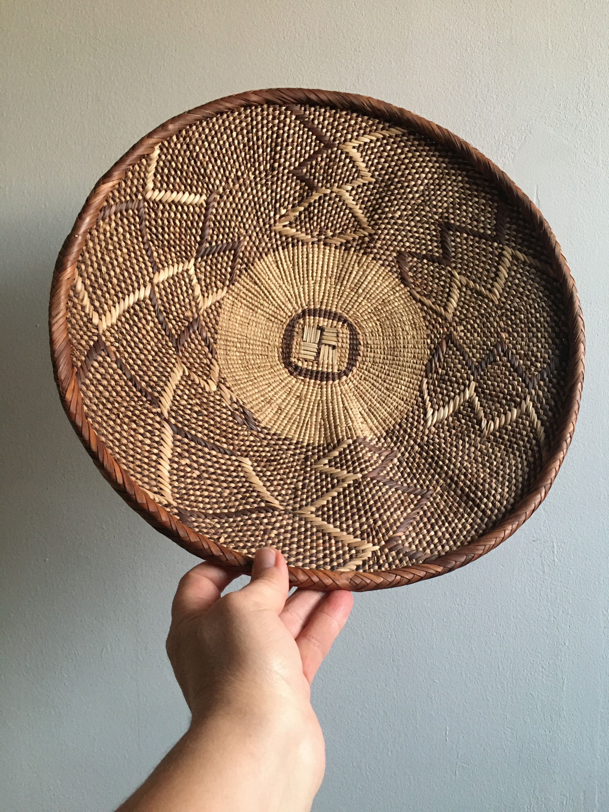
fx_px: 680
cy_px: 406
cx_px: 304
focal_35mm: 29
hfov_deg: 48.2
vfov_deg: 61.7
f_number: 2.2
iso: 200
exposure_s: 1/17
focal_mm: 4.15
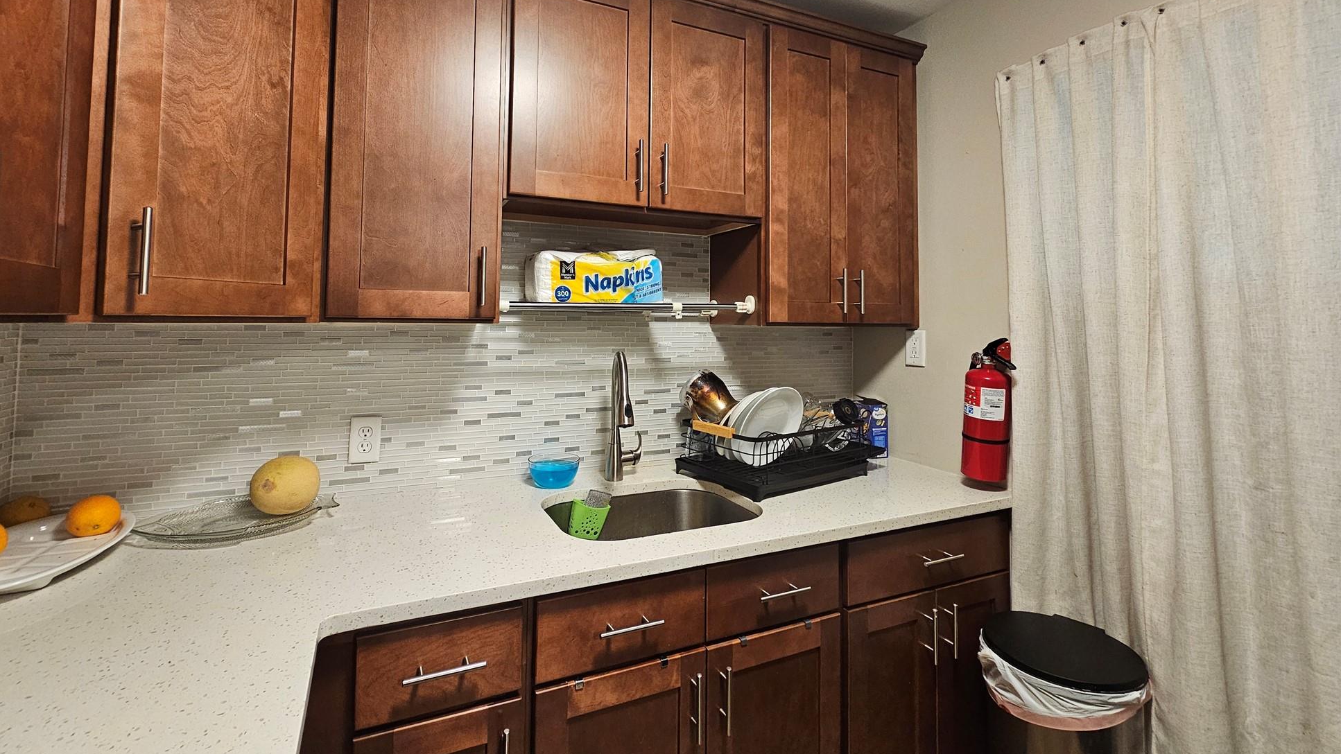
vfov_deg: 69.6
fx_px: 533
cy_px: 292
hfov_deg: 102.9
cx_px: 632
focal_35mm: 15
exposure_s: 1/60
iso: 320
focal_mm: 2.2
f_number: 2.2
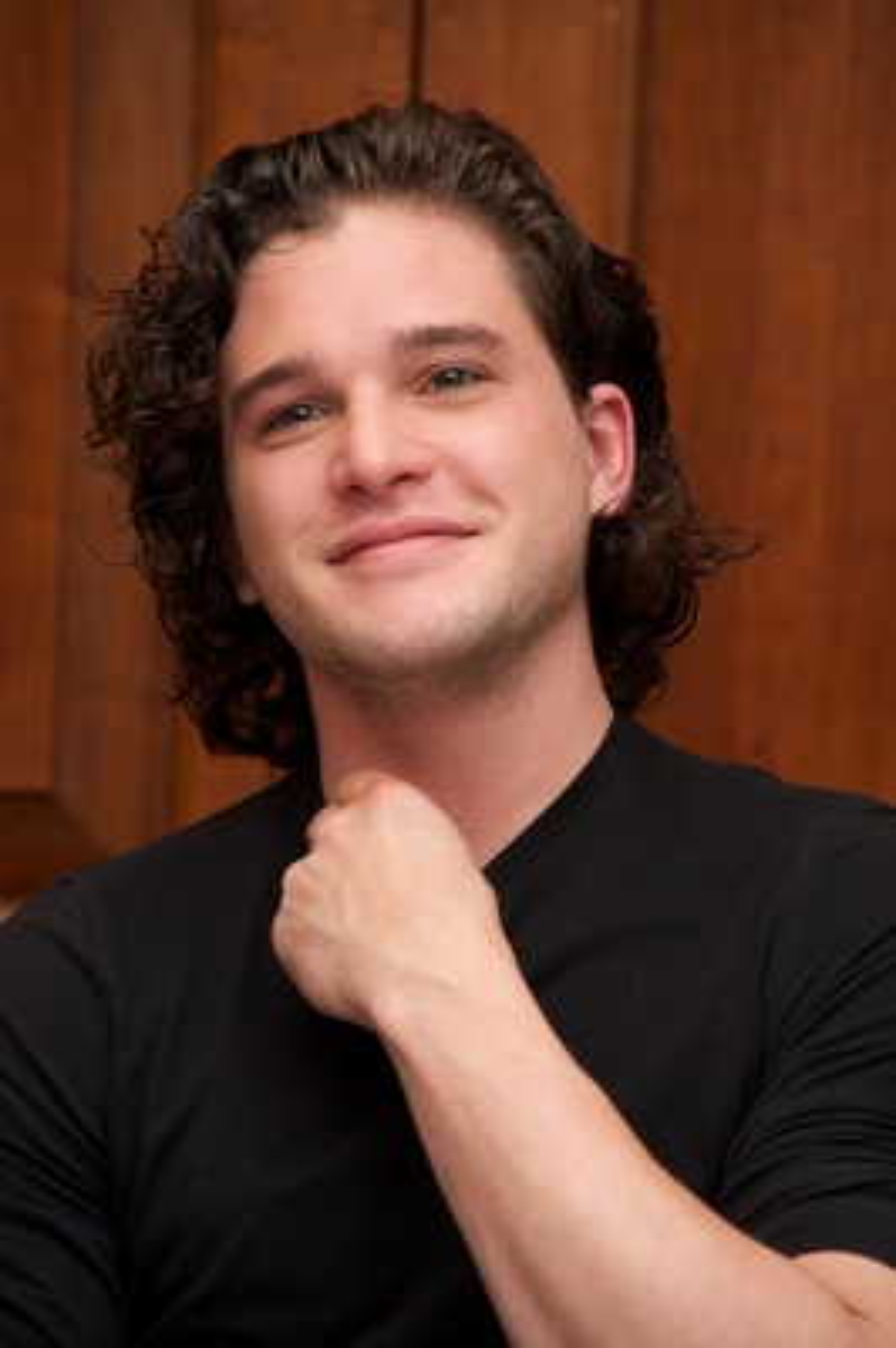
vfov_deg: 10.3
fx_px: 7479
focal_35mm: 200
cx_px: 448
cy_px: 674
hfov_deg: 6.9
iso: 400
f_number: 7.1
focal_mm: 200
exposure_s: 1/60
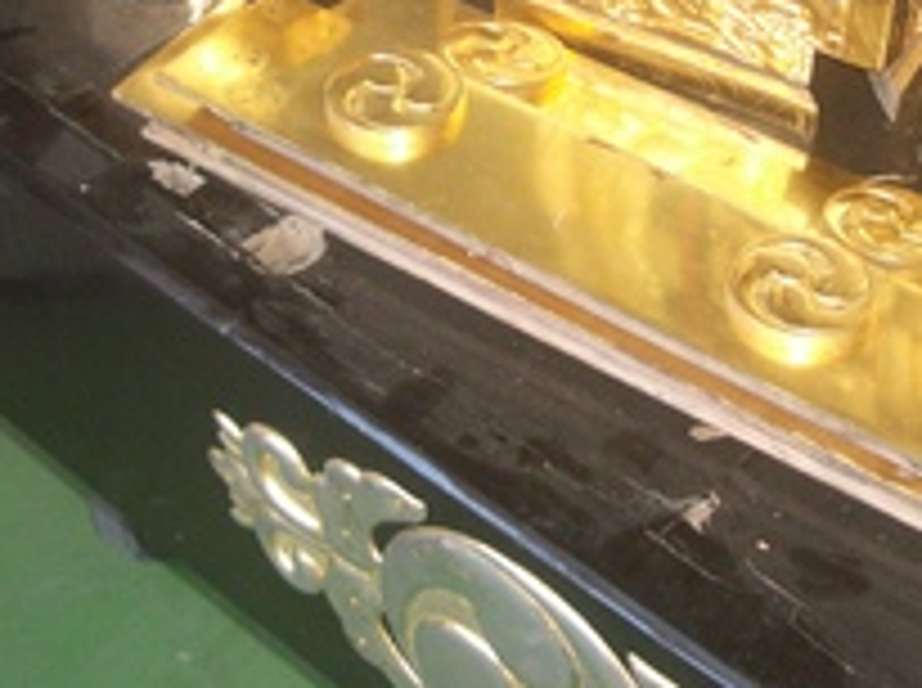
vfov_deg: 18.9
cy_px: 133
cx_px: 643
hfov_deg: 25.2
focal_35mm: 77
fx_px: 2047
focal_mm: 5.8
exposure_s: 1/60
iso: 200
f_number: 2.6
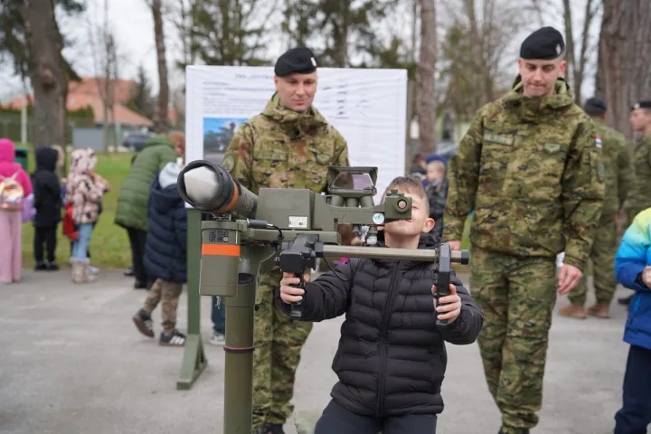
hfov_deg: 37.9
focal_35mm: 52
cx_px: 326
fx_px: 947
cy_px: 217
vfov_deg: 25.8
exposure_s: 1/160
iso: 100
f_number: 4
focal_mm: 52.4
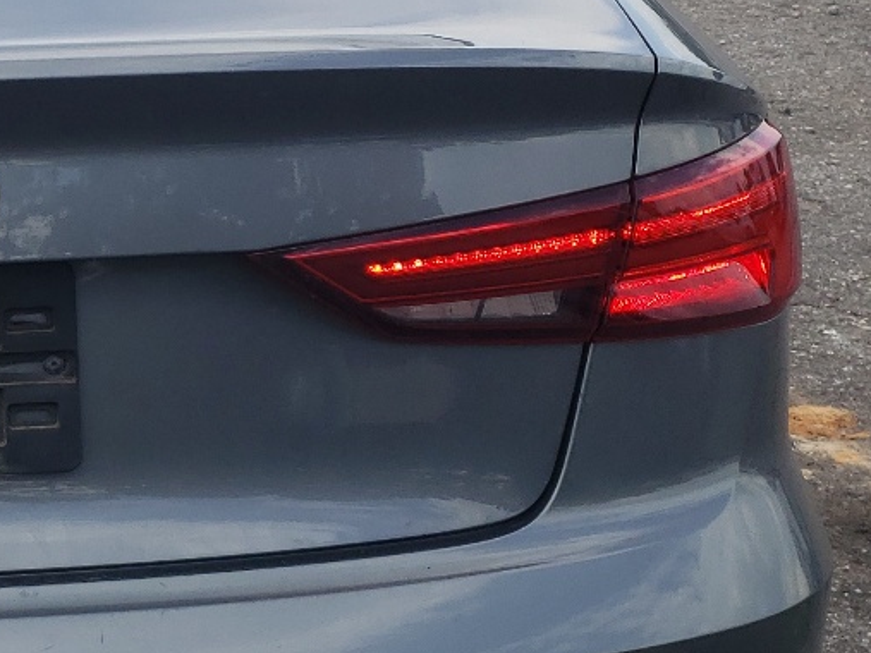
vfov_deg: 18.0
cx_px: -132
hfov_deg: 22.3
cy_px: 296
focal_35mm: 82
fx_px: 2063
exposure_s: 1/2000
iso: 50
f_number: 1.5
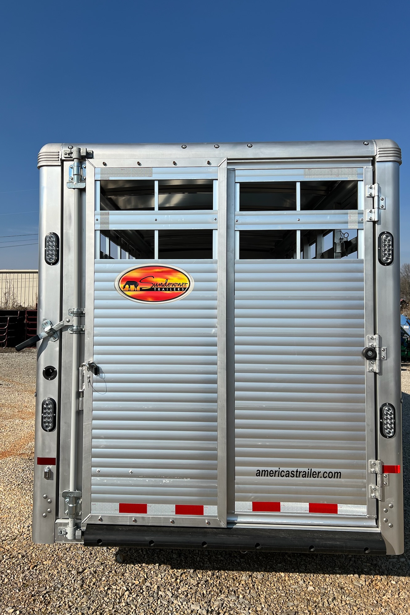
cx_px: 188
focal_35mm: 28
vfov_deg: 65.5
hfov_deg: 46.4
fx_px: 478
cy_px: 301
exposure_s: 1/8000
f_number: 1.5
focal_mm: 5.7
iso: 50
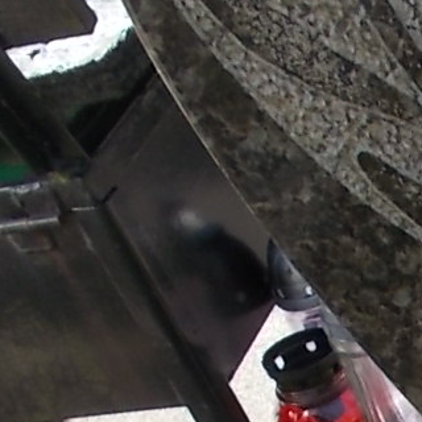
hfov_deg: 13.6
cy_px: 709
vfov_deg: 13.8
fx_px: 1586
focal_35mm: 115
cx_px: 753
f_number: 3.2
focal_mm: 4.6
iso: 80
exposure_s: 1/250
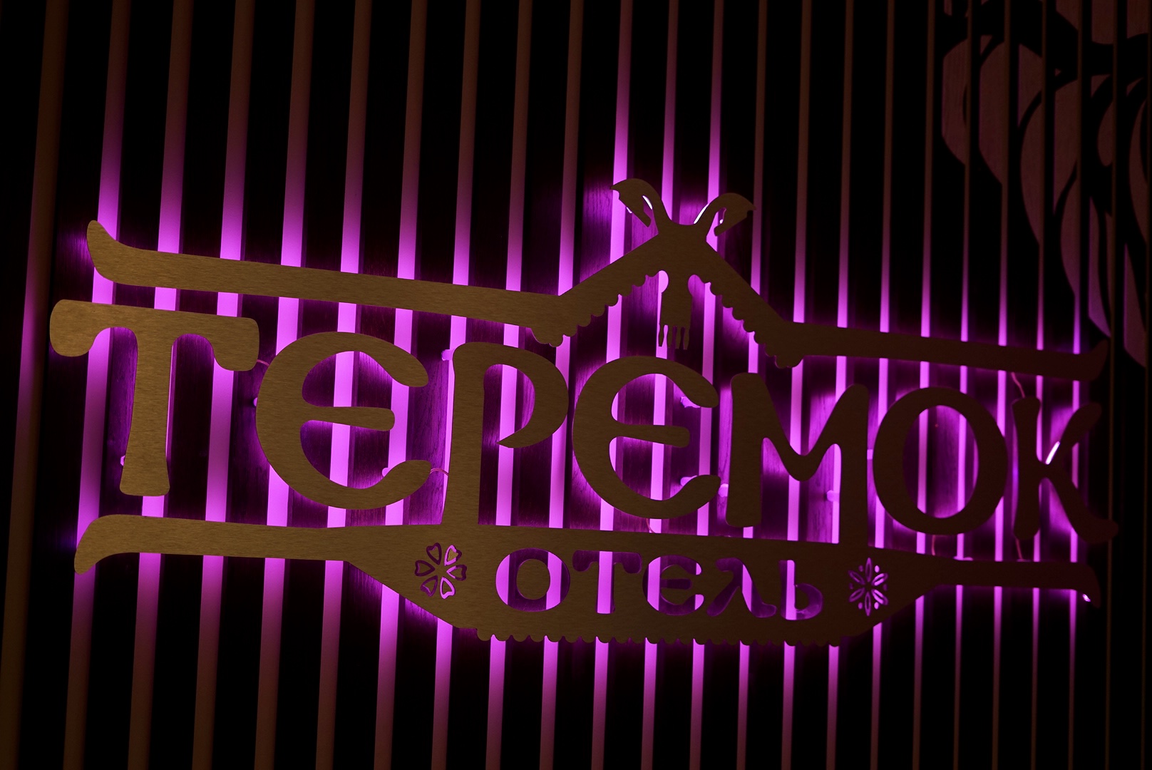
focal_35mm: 50
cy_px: 385
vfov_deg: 27.0
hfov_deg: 39.6
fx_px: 1601
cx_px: 576
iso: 200
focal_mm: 50
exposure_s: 1/100
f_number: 2.2
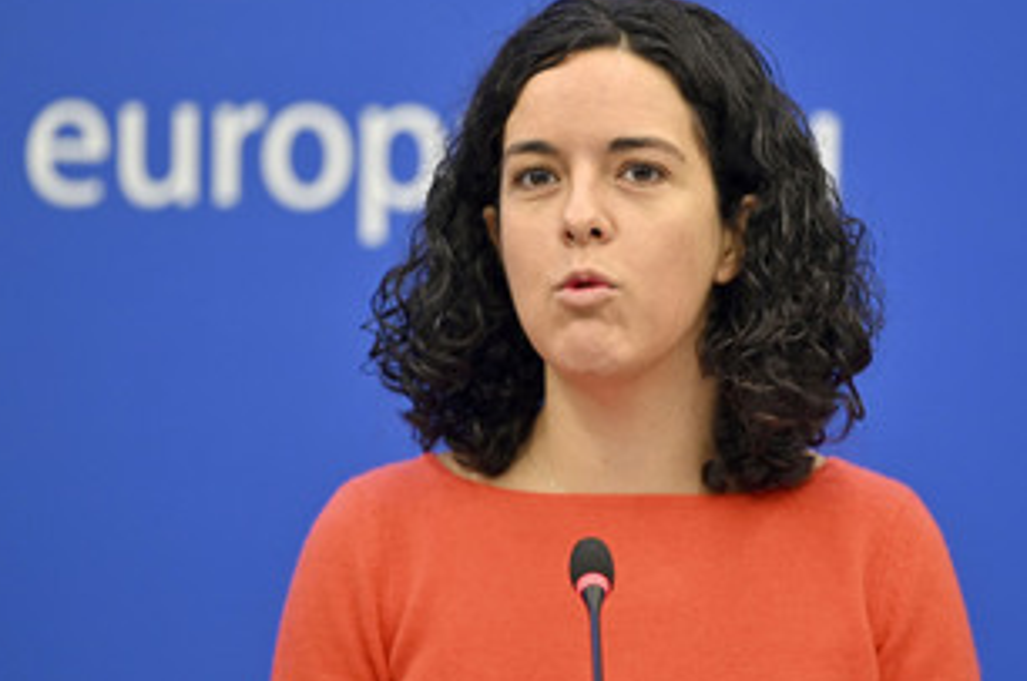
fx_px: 7776
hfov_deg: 7.6
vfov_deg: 5.0
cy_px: 453
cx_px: 649
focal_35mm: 273
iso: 640
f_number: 2.8
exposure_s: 1/160
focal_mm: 185
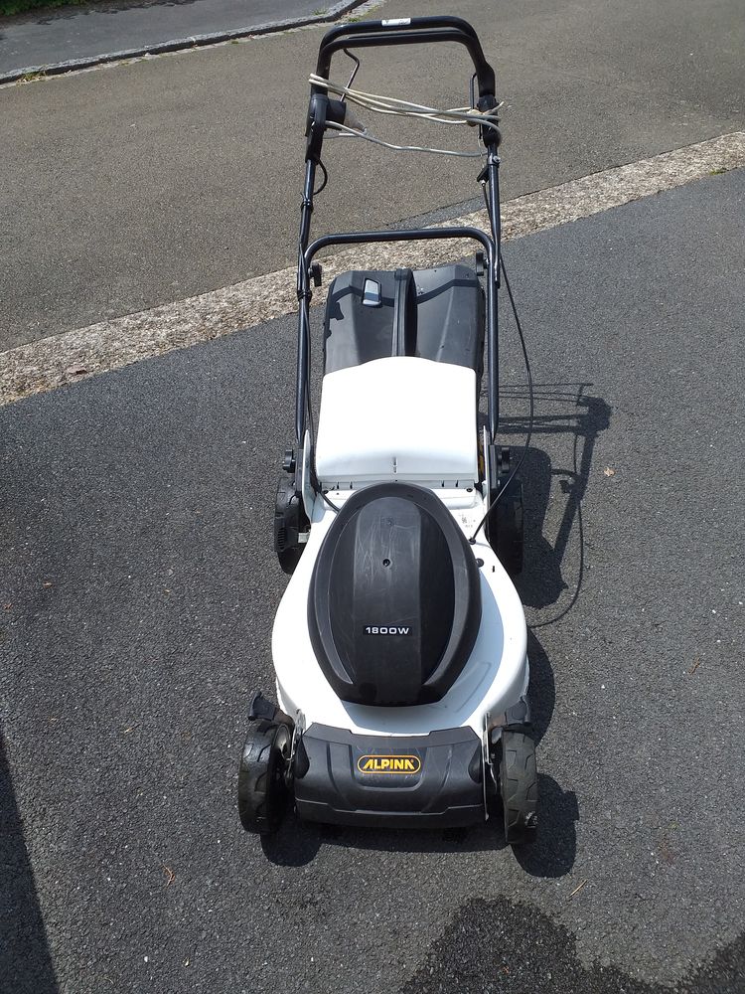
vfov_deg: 67.3
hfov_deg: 53.1
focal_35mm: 26
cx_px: 372
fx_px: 746
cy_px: 497
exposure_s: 1/1850
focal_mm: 3.6
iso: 40
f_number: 1.9
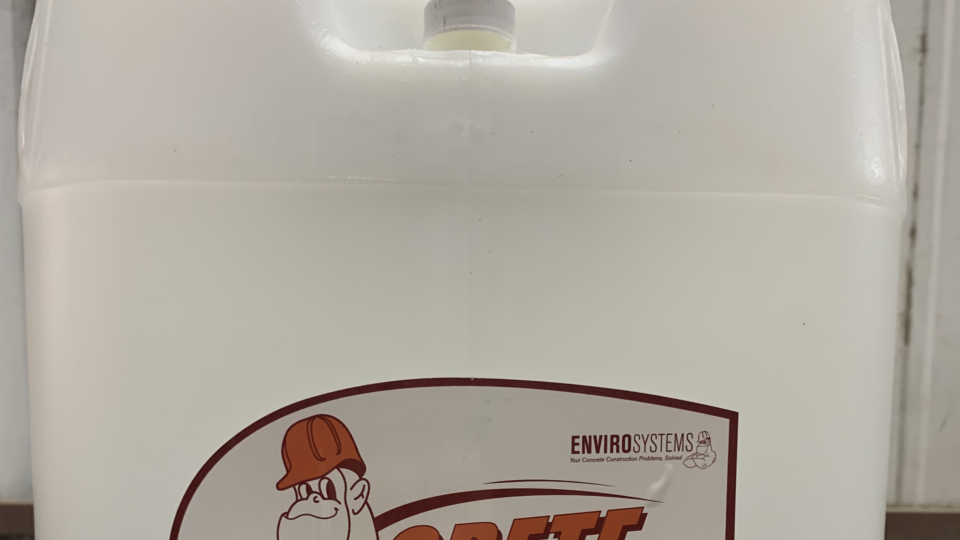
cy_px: 560
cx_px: 480
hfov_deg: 52.8
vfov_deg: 28.9
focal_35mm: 38
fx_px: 967
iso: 200
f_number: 1.8
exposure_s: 1/60
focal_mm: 4.25
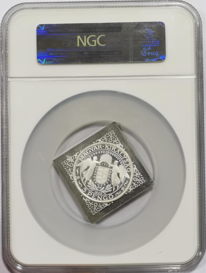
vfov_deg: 24.1
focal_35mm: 81
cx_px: 103
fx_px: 640
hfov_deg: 18.3
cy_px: 136
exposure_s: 1/100
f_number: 16
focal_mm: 7.48
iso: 200
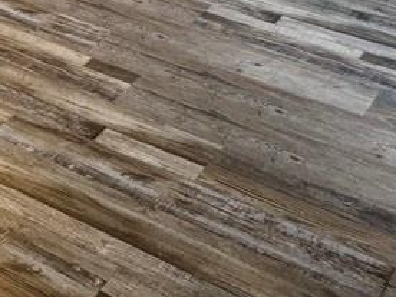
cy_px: -248
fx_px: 1018
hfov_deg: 19.8
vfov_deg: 14.5
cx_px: -149
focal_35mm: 89
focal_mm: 6.76
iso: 160
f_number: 1.78
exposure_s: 1/60
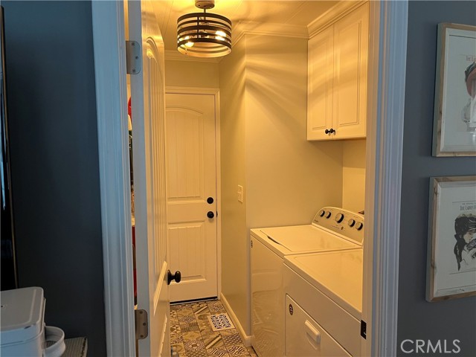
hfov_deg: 67.3
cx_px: 238
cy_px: 178
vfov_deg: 53.1
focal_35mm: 26
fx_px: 358
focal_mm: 5.1
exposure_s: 1/60
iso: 200
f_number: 1.6
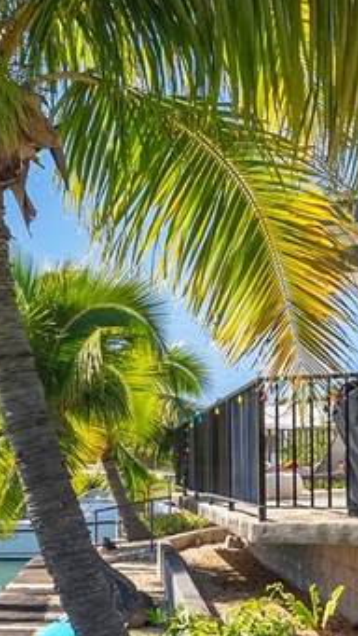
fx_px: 1096
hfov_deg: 18.5
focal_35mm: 65
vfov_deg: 31.8
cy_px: 480
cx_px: 119
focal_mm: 16.5
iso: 125
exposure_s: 1/125
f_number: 6.3
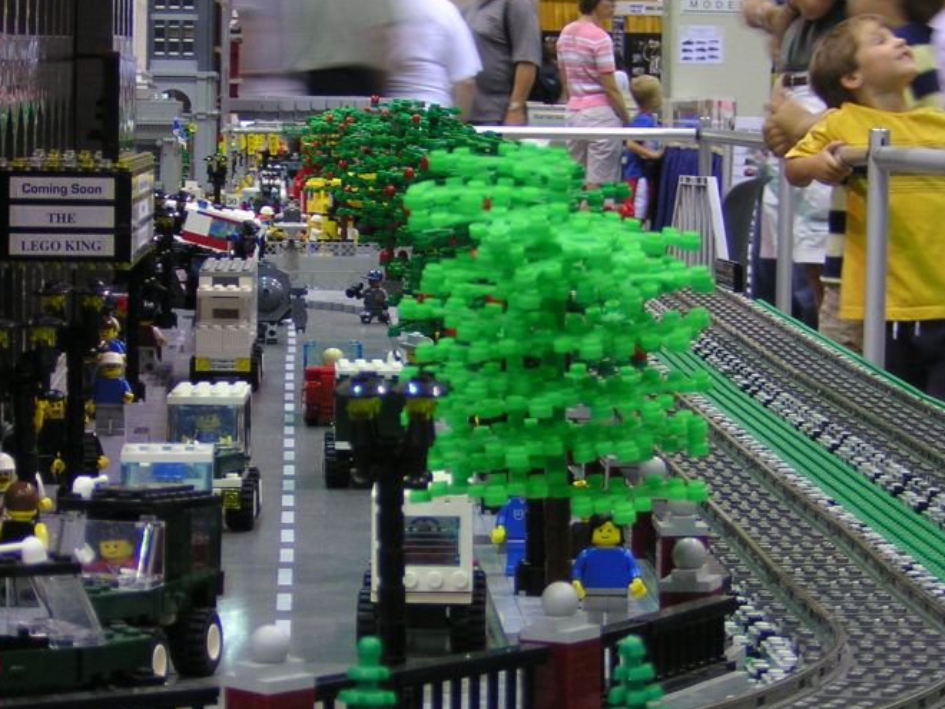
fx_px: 3576
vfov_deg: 11.3
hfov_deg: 15.1
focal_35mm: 131
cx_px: 462
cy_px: 331
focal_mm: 14.1
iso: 168
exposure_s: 1/3.3
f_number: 4.7
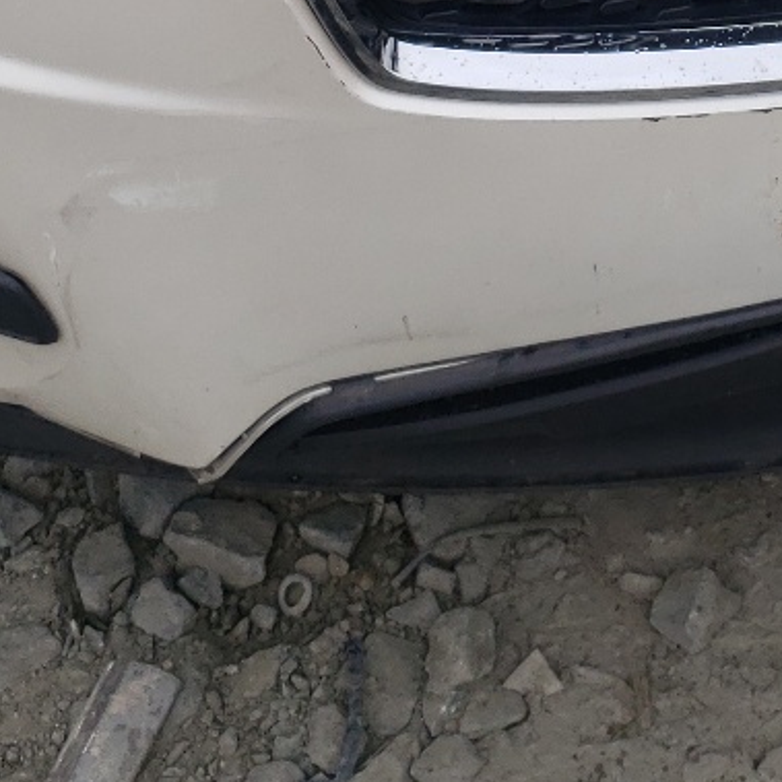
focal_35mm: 97
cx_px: 889
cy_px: -446
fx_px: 2479
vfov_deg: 16.2
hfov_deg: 17.3
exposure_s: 1/3333
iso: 50
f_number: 1.5
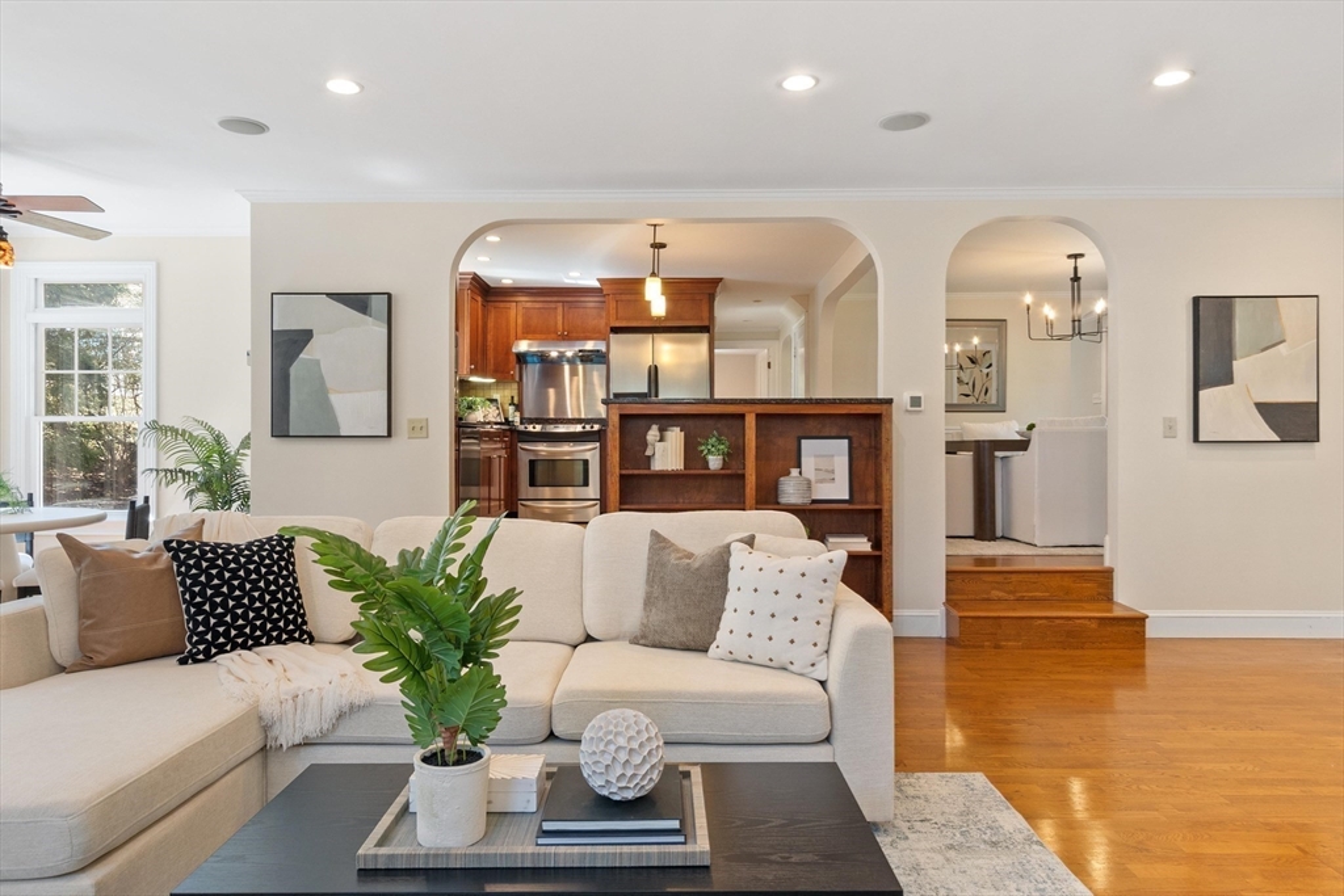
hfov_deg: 78.6
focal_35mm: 22
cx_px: 672
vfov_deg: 57.2
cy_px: 448
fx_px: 821
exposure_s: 1/2.5
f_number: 7.1
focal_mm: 15
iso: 400
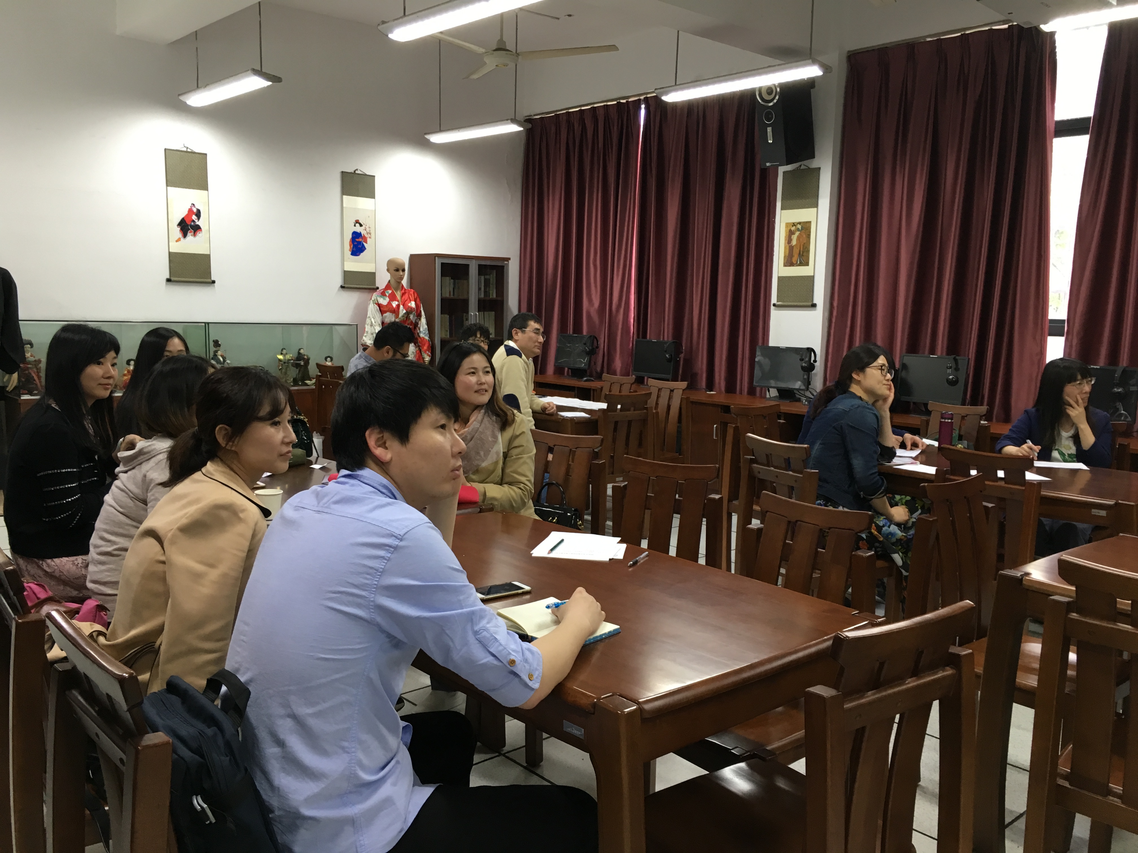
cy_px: 426
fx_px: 953
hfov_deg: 61.7
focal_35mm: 29
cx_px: 569
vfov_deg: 48.2
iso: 100
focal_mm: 4.15
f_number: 2.2
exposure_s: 1/33
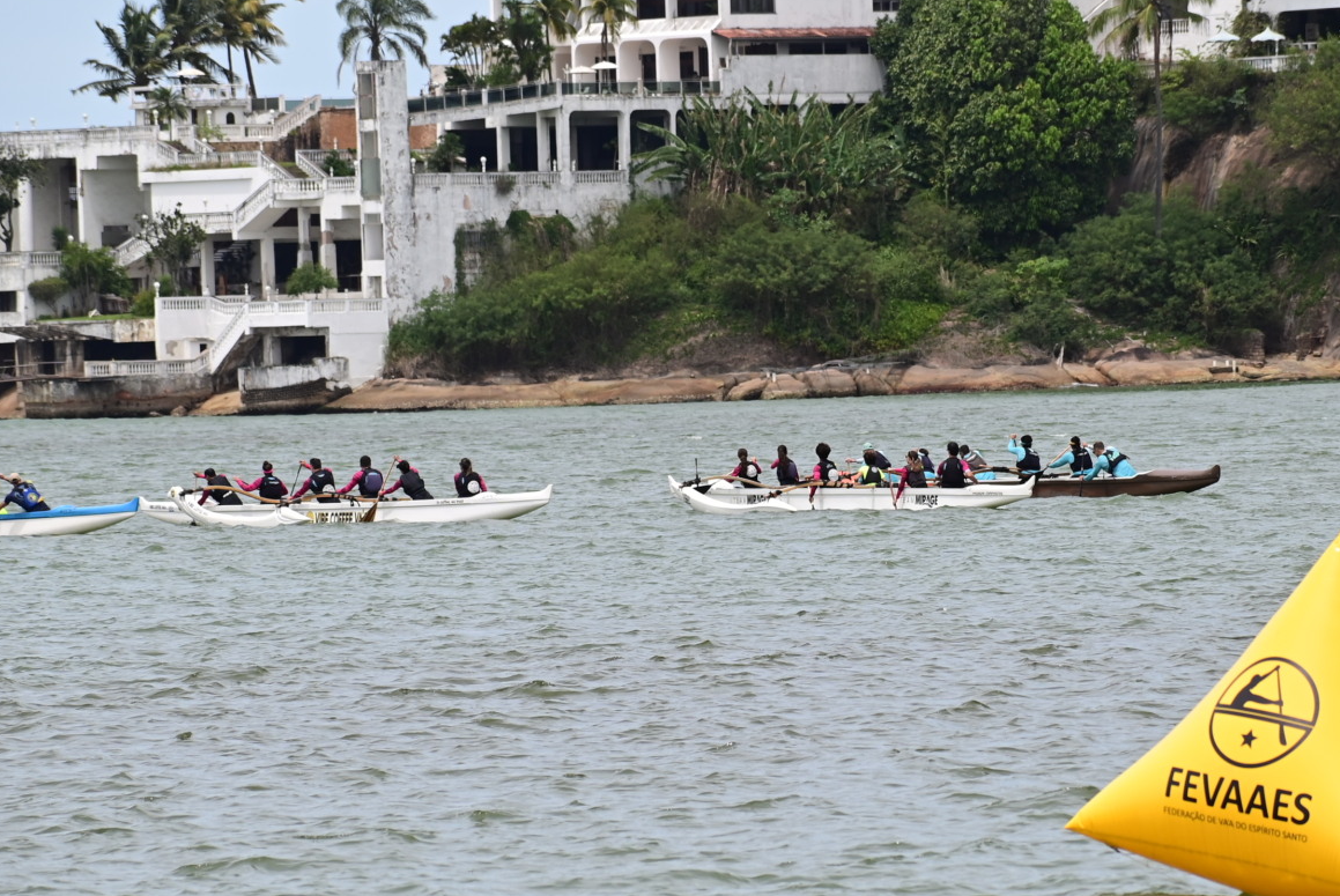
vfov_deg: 4.3
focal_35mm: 318
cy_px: 484
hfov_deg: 6.5
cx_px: 695
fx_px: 11847
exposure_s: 1/1250
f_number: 9
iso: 320
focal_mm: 160
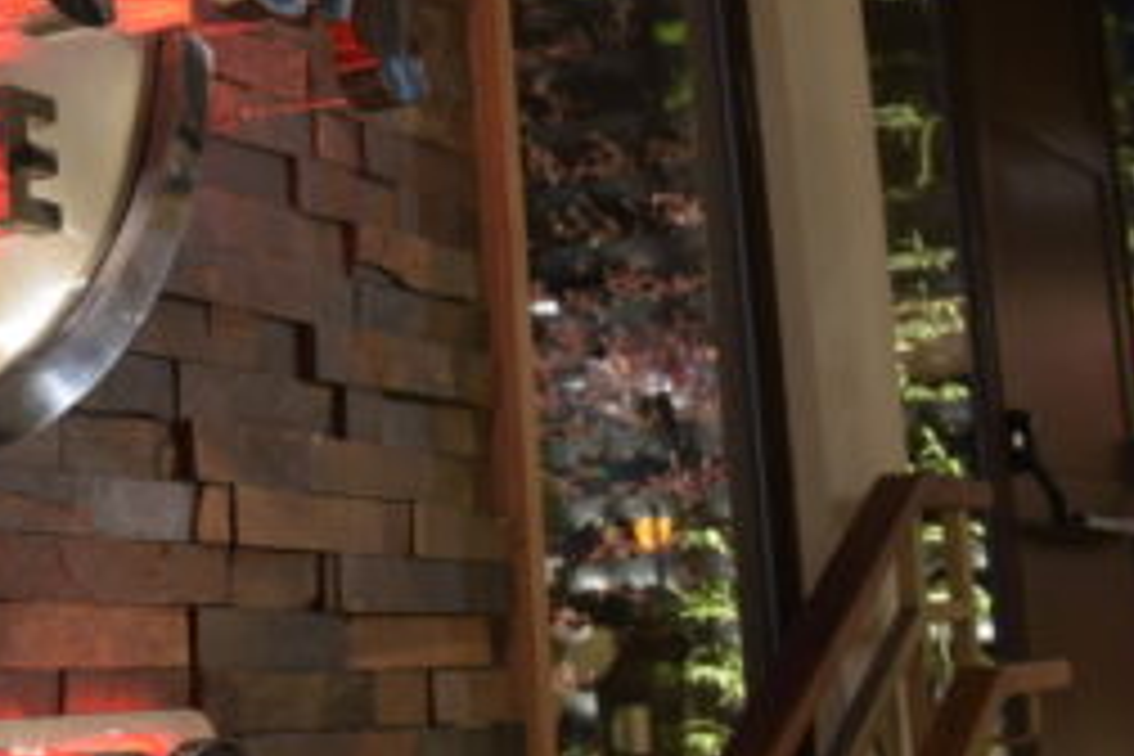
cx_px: 22
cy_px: 194
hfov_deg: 26.4
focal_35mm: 73
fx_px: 2299
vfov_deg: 18.6
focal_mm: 24
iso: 1250
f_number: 5.6
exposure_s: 1/30
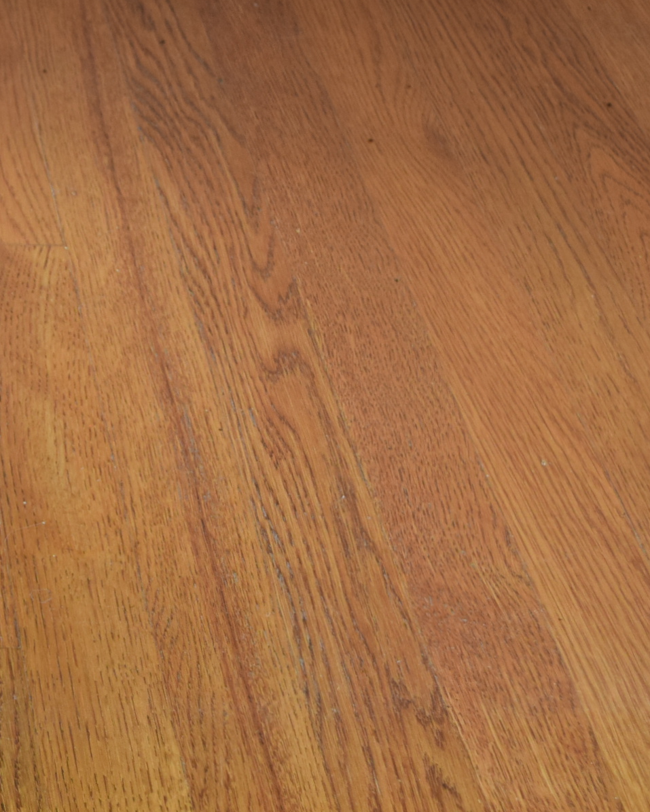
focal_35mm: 102
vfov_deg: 18.7
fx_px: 2457
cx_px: -359
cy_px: 283
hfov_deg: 14.0
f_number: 6.3
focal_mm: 29
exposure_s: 1/100
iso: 800
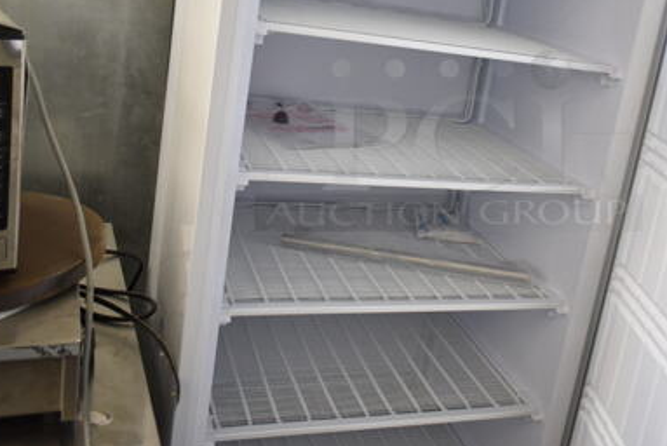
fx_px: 797
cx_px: 449
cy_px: 139
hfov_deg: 44.7
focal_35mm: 43
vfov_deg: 30.9
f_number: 3.5
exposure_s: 1/30
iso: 640
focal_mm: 18
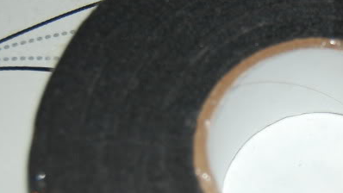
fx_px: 1101
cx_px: 334
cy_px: 136
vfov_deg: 10.0
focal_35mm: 121
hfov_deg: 17.3
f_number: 4.2
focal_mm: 30
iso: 250
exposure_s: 1/60
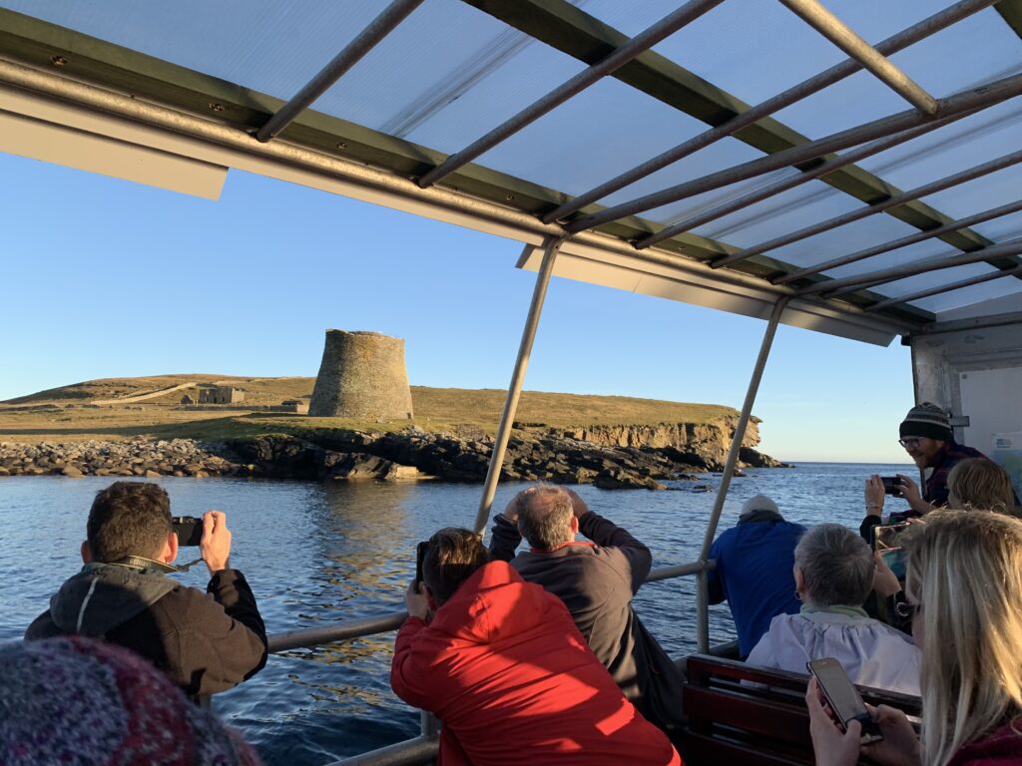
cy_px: 383
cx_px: 511
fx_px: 768
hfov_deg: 67.3
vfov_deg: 53.1
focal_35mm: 26
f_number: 1.8
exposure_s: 1/849
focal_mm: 4.25
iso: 25
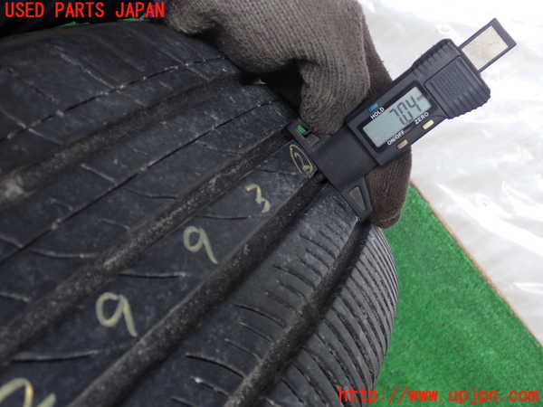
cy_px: 204
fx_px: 643
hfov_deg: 45.8
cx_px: 272
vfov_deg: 35.1
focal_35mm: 41
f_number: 2.8
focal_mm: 7.31
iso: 160
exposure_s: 1/125
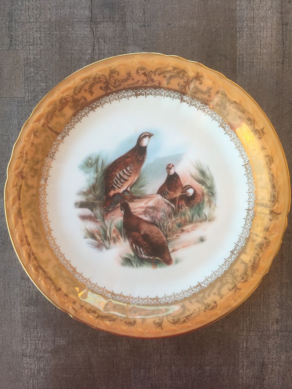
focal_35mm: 29
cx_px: 146
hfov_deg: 48.2
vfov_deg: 61.7
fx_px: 326
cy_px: 194
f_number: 2.2
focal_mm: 4.15
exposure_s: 1/50
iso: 40
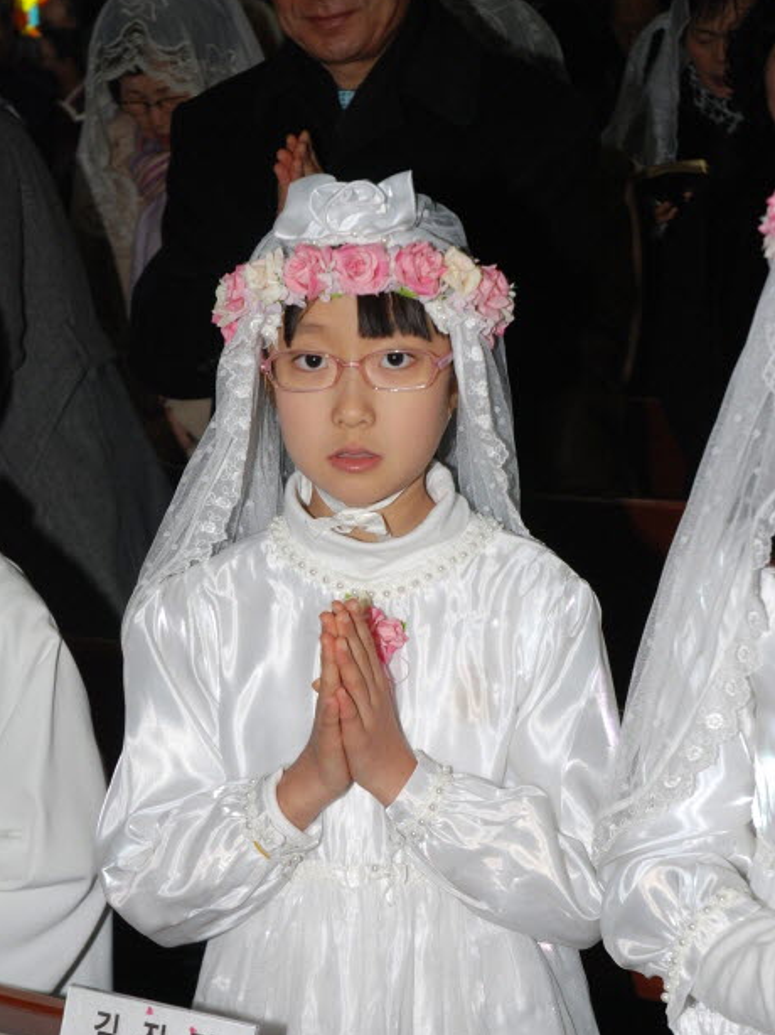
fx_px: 2360
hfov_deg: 18.6
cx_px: 389
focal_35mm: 79
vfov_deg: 24.7
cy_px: 553
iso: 200
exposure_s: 1/60
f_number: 7.1
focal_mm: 48
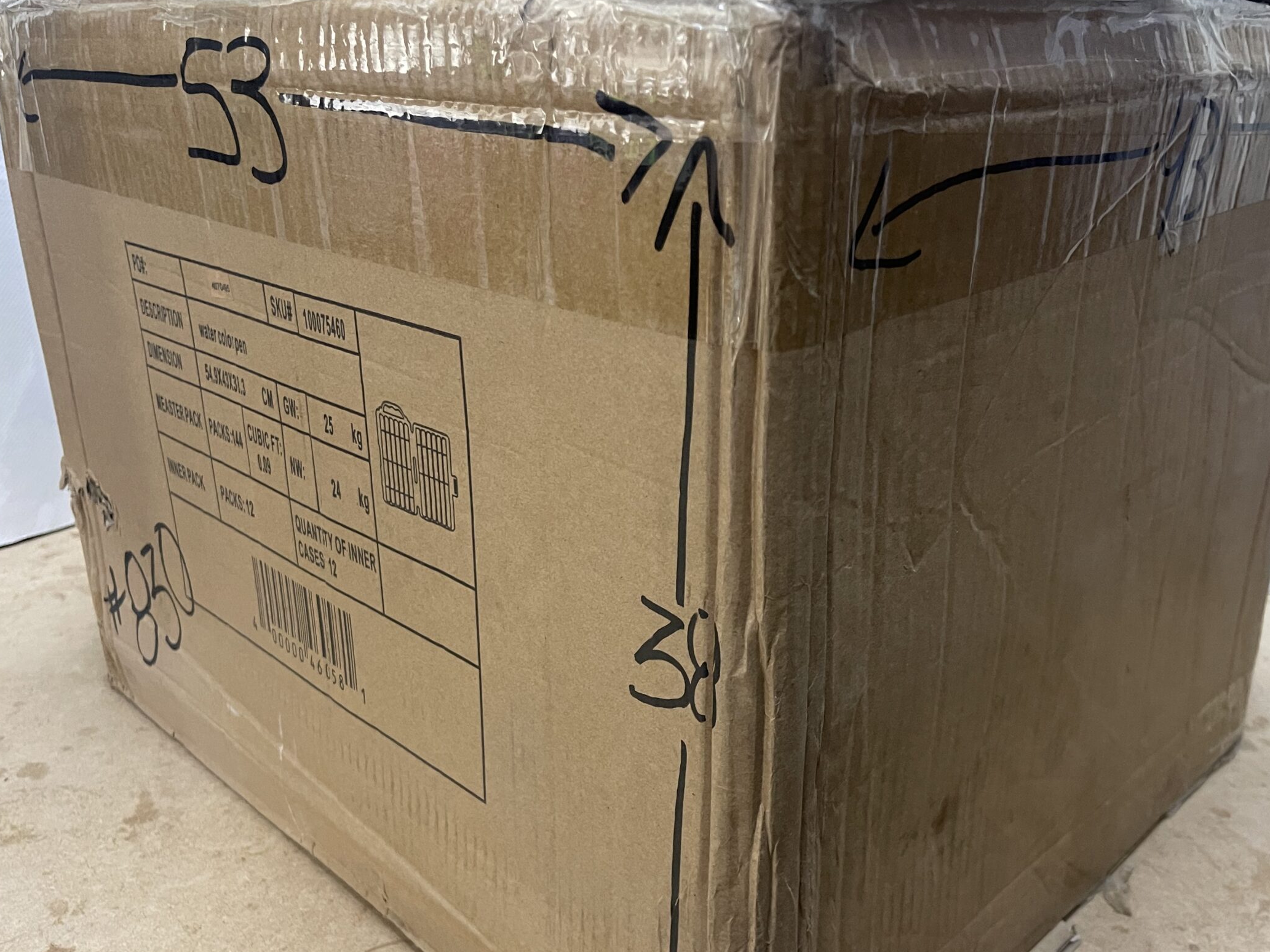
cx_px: 721
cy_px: 565
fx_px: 1137
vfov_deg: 45.2
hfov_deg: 58.1
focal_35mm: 31
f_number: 1.6
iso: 400
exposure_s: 1/40
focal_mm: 5.1
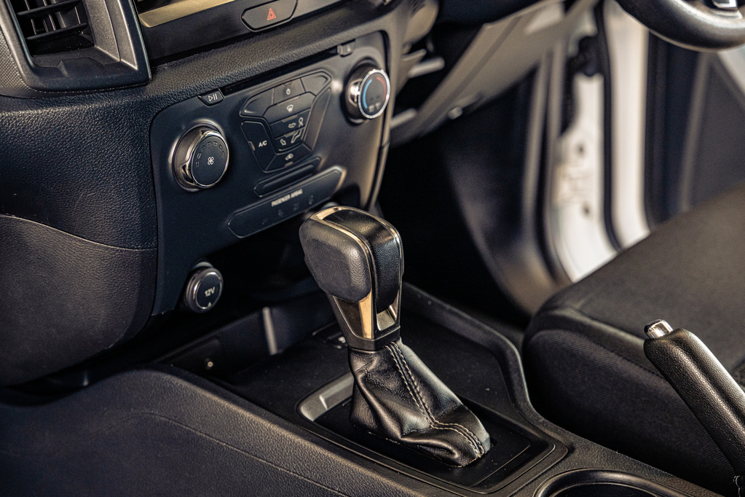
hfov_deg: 28.5
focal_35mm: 71
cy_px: 248
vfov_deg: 19.2
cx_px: 372
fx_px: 1469
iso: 1600
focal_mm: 71
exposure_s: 1/125
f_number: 4.5
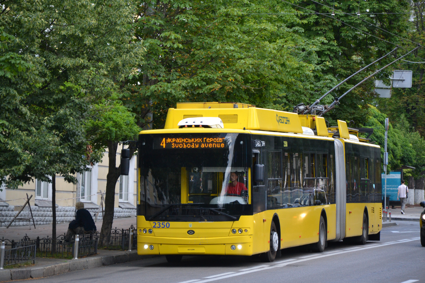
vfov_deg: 8.7
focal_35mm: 158
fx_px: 1859
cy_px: 142
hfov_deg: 13.0
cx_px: 212
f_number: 5.6
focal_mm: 105
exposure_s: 1/500
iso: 800
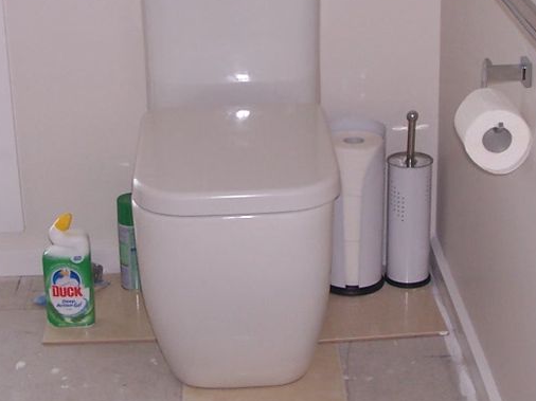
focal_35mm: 81
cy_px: 93
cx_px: 324
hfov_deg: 24.1
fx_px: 1254
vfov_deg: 18.1
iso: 80
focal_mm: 6
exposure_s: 1/60
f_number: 2.8
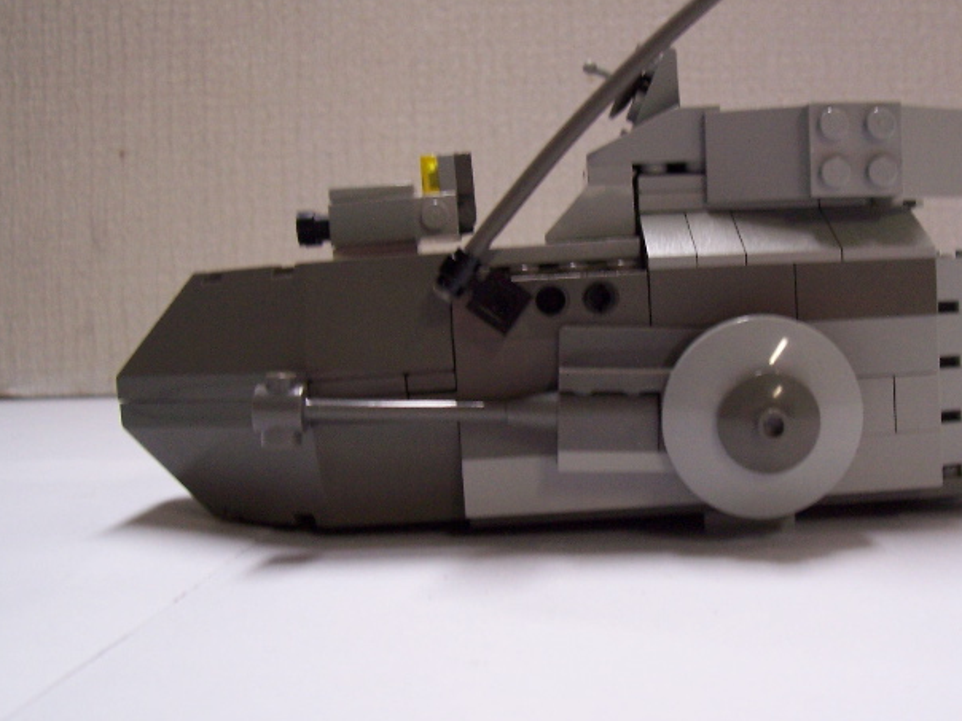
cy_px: 374
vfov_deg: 32.2
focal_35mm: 45
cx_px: 618
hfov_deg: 41.7
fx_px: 1251
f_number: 2.7
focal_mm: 5.6
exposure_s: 1/20
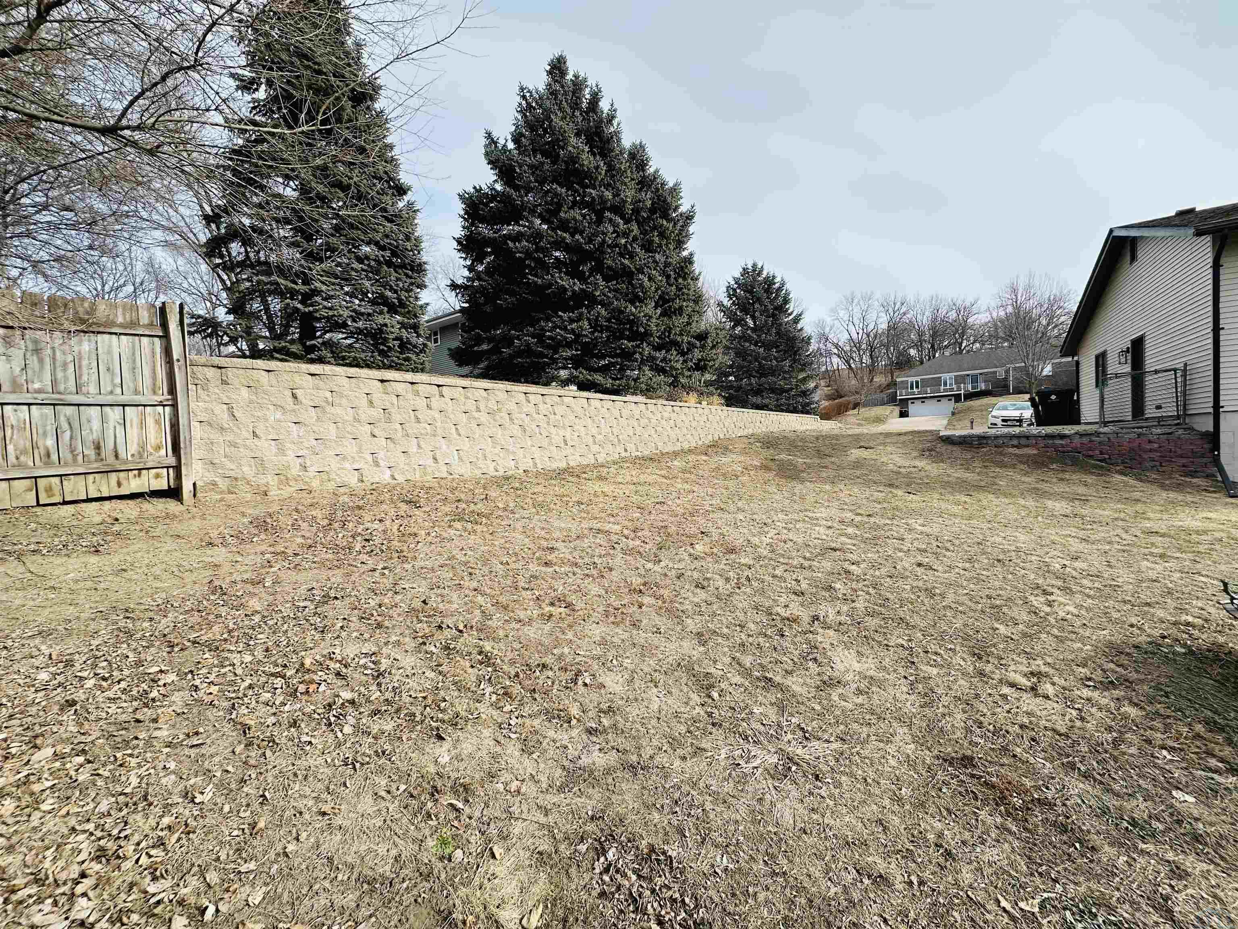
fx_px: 501
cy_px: 464
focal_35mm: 14
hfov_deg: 102.1
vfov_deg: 85.7
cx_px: 619
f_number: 2.2
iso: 40
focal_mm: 2.22
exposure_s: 1/888
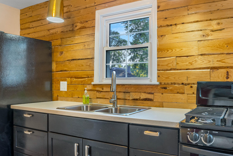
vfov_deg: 47.9
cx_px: 144
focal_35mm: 27
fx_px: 175
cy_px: 85
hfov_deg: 66.5
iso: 640
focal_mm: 16
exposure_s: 1/1.67
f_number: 9
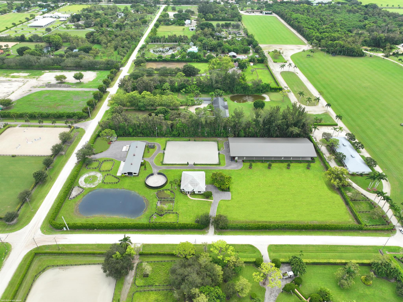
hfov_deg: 71.6
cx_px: 202
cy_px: 151
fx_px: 279
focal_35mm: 24
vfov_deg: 56.8
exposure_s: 1/800
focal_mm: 12.29
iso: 140
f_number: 2.8
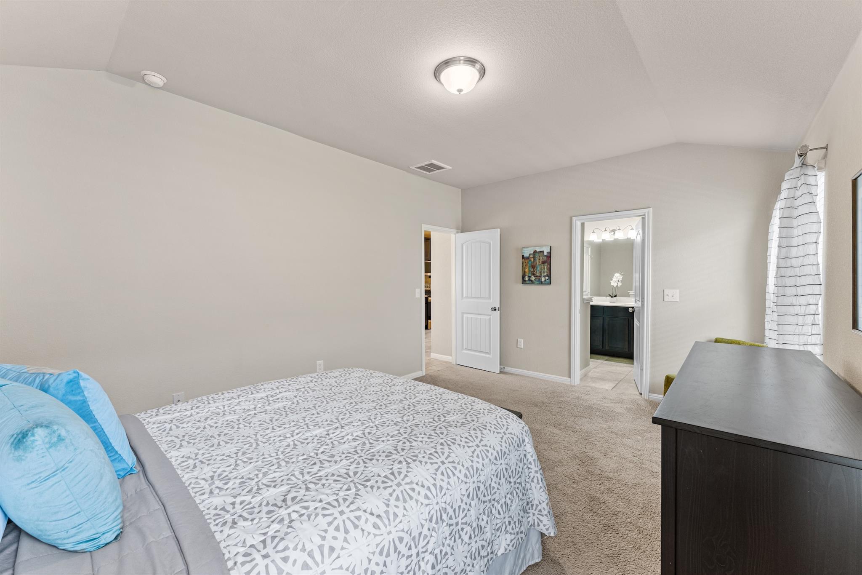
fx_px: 350
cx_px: 431
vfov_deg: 78.8
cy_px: 288
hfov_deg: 101.9
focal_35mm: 15
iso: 320
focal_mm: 14.6
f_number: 8
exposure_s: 1/2.5
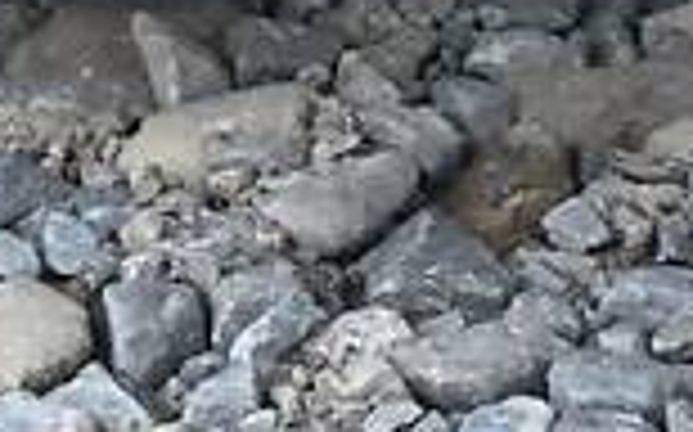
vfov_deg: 7.6
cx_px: 292
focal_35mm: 160
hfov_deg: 13.1
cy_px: -657
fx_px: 3020
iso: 250
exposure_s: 1/20
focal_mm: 4.2
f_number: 2.2
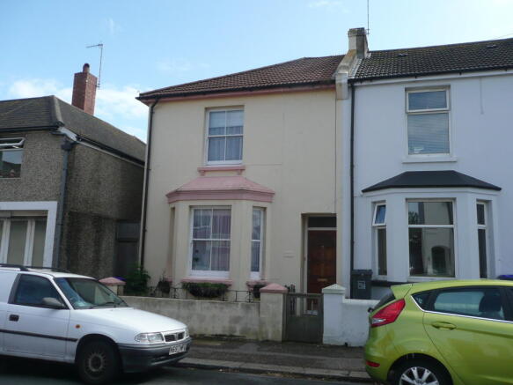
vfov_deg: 45.4
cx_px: 256
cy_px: 192
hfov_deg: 58.4
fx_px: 459
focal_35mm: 31
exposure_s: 1/640
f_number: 3.3
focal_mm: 4.6
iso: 100
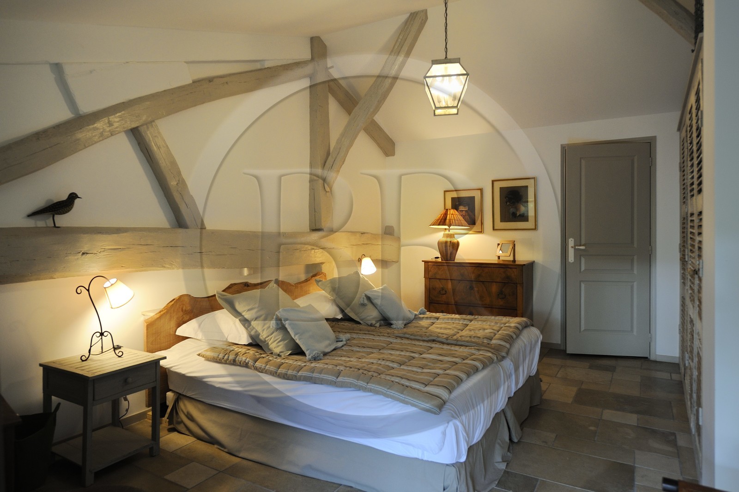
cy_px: 246
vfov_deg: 57.2
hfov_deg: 78.6
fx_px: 451
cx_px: 370
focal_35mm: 22
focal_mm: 22
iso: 800
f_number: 4.5
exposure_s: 1/40
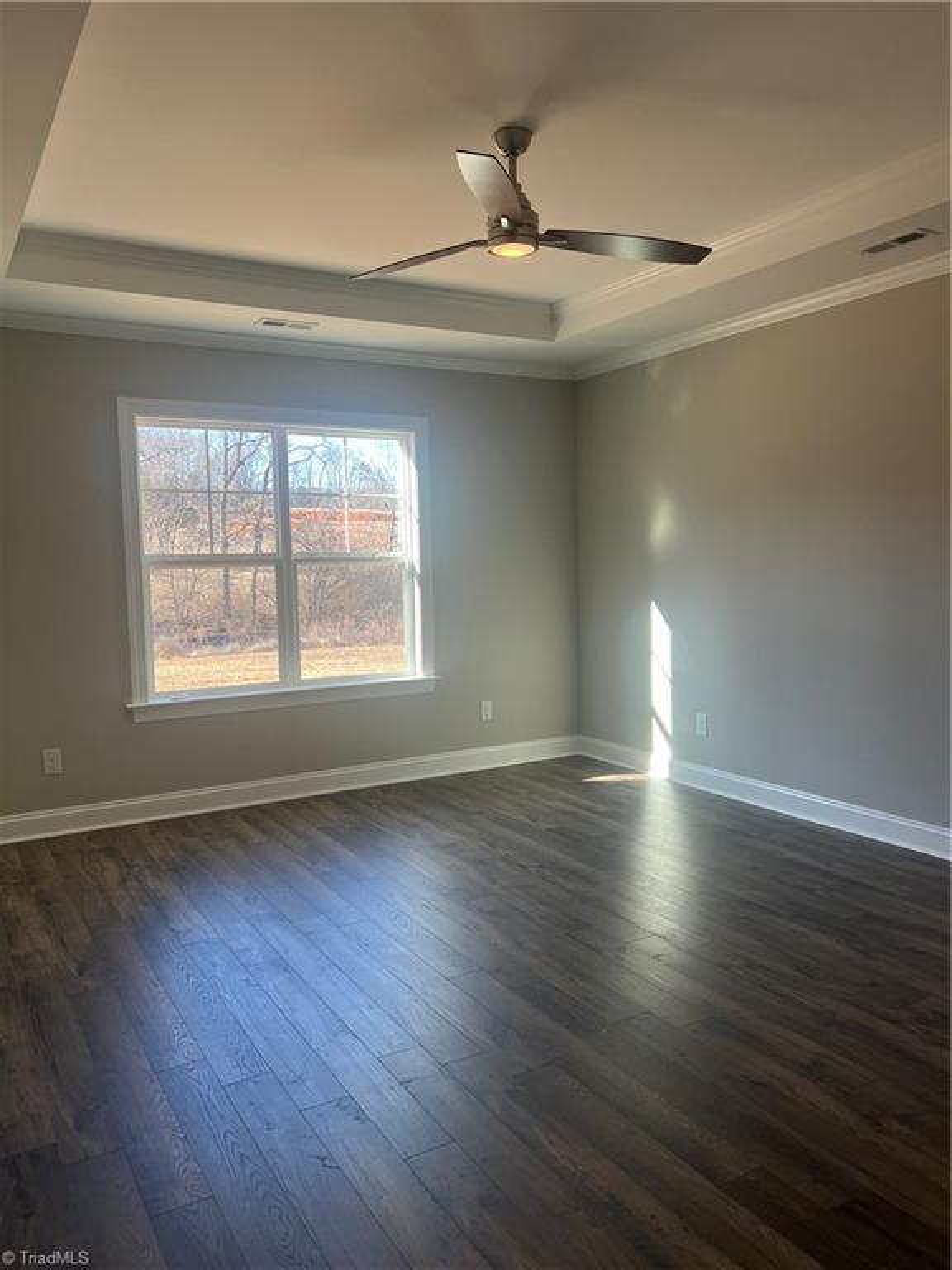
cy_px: 635
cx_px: 476
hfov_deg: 53.1
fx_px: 953
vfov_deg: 67.3
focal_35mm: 26
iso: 40
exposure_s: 1/162
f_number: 1.5
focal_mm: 5.7
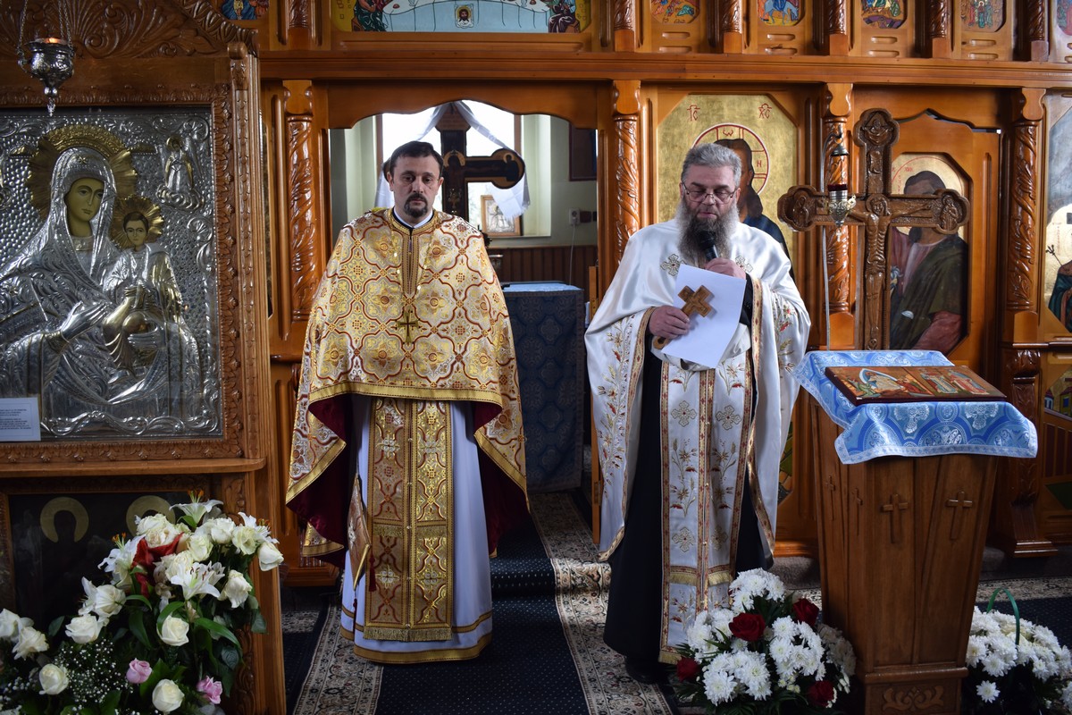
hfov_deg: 55.1
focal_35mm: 34
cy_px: 358
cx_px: 536
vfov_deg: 38.4
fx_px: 1027
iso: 400
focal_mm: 23
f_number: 4.5
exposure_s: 1/80
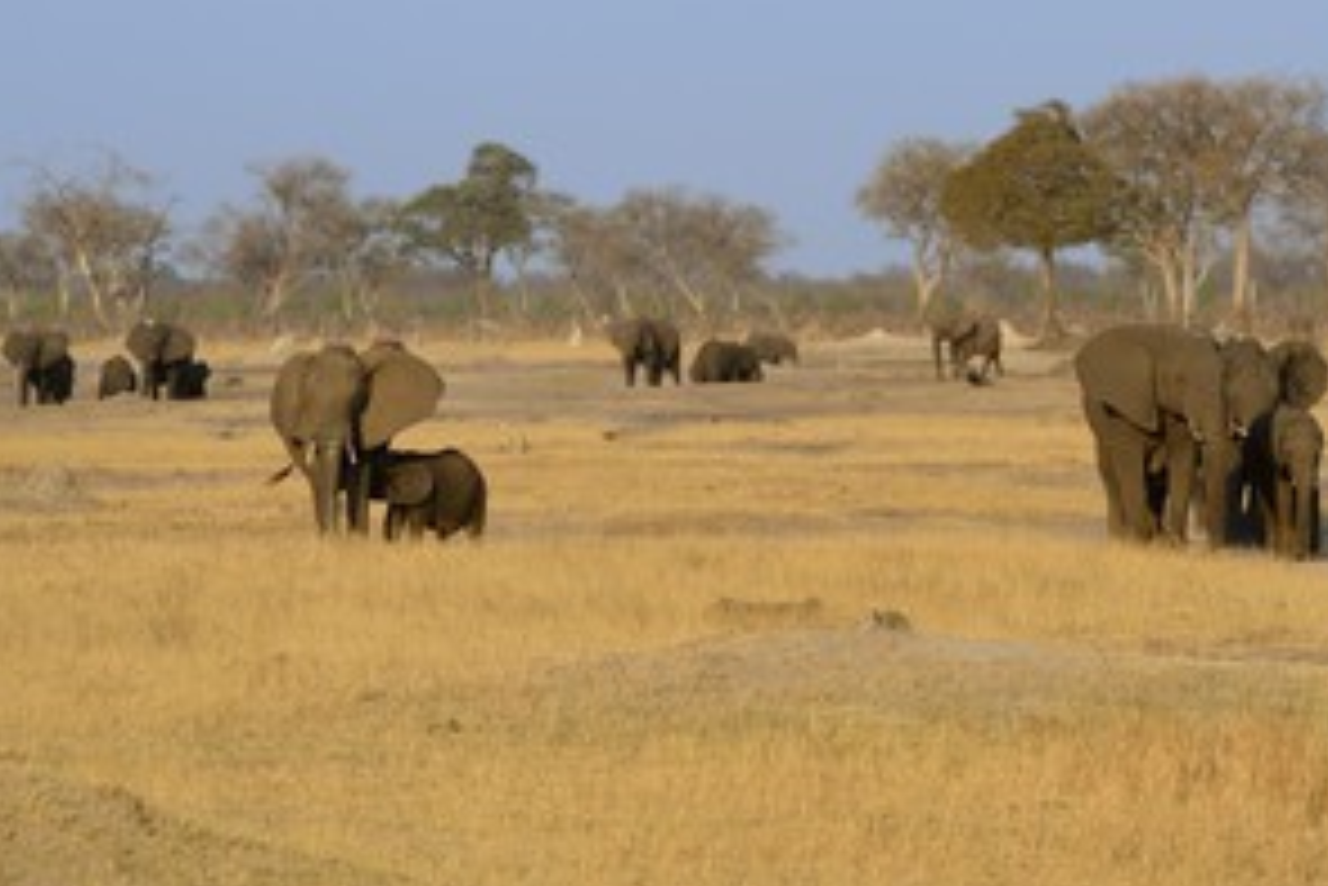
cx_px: 900
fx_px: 13655
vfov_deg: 3.7
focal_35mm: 370
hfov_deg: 5.6
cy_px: 364
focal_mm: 260
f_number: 9
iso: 400
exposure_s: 1/500
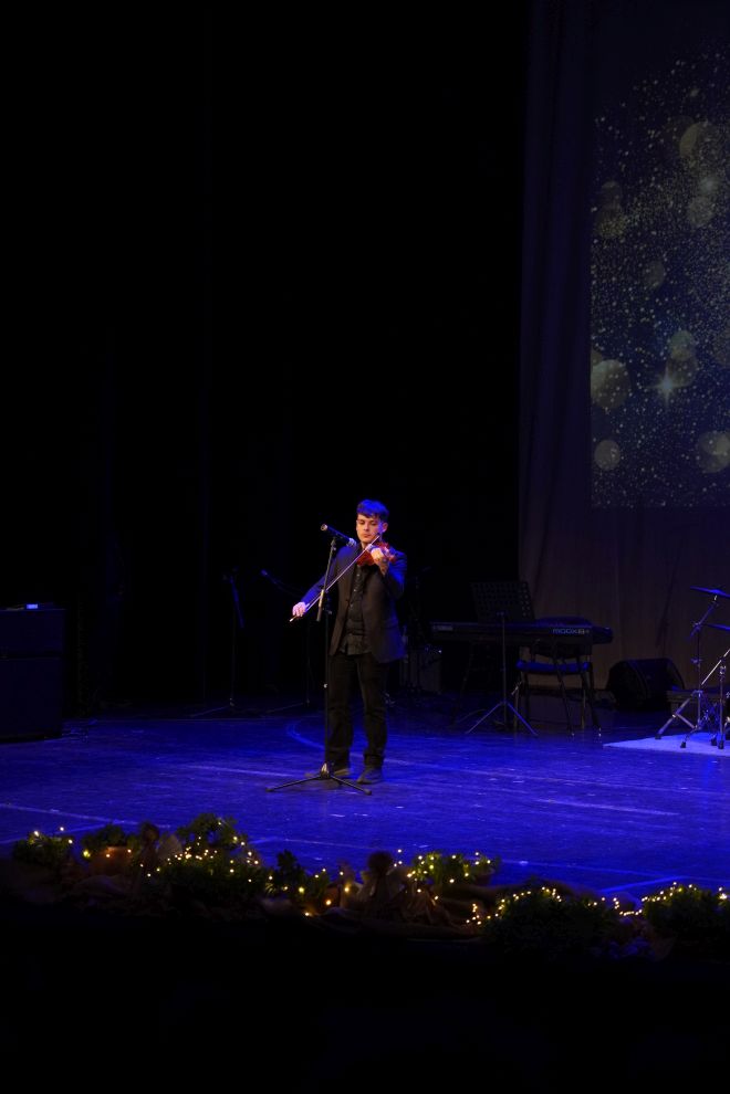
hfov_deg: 18.2
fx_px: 2281
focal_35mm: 75
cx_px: 365
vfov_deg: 27.0
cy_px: 547
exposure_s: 1/125
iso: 1600
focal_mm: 50
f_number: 3.2
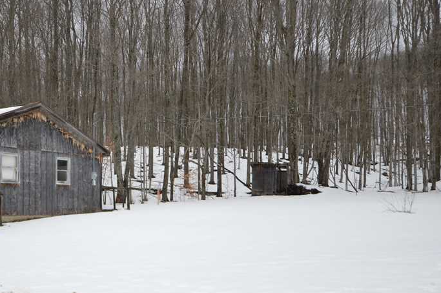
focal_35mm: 45
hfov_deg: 42.8
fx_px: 551
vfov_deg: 29.6
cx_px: 134
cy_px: 200
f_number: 5.6
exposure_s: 1/125
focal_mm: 16
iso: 180
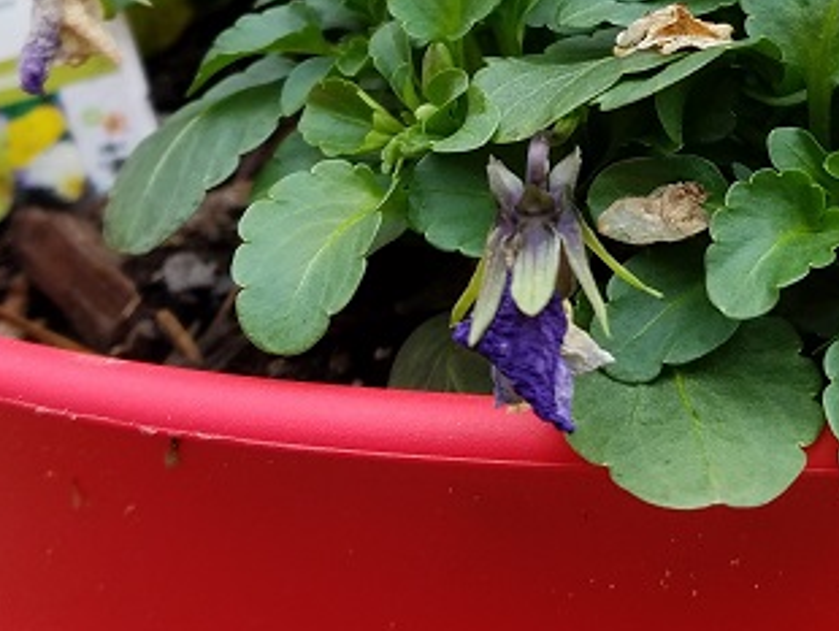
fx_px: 1625
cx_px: 641
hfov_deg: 28.5
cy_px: -24
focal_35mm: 67
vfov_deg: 21.1
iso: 50
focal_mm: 4.2
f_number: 1.7
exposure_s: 1/392
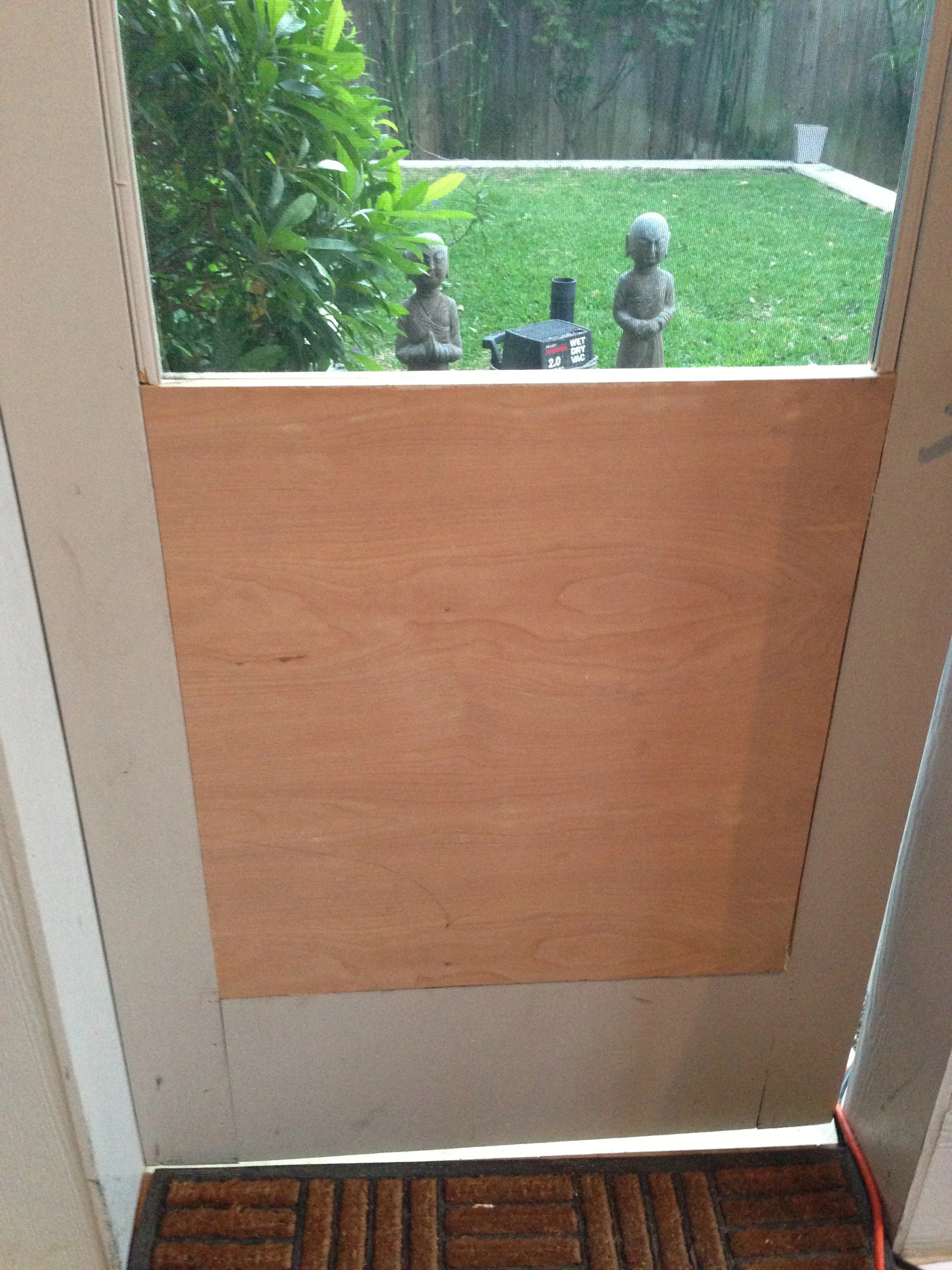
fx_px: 1210
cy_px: 635
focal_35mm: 33
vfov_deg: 55.4
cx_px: 476
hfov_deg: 42.9
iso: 400
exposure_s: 1/20
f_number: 2.4
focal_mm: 4.13
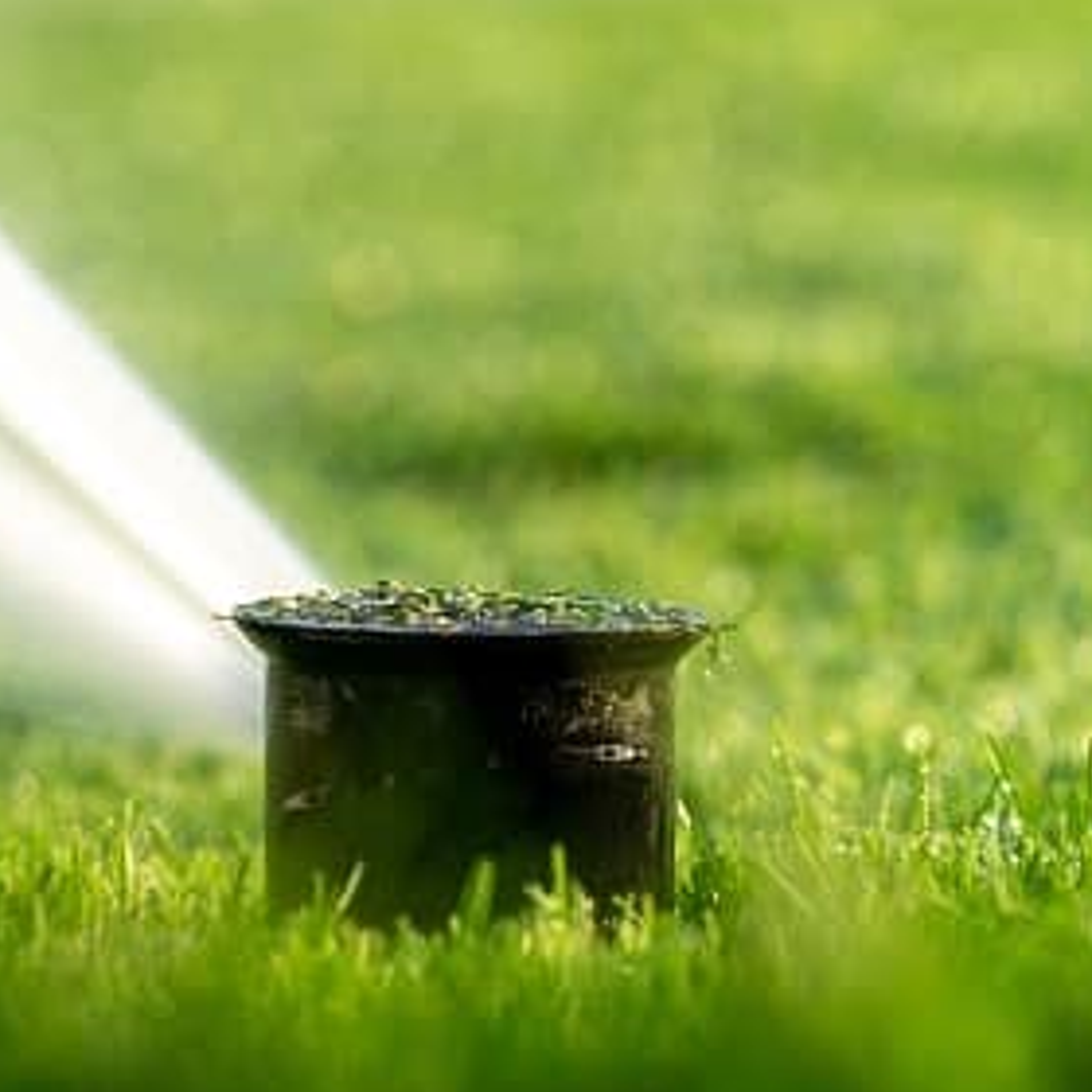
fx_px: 8780
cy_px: 425
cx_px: 4
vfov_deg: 7.1
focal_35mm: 246
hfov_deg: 7.1
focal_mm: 135
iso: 100
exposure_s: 1/160
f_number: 5.6
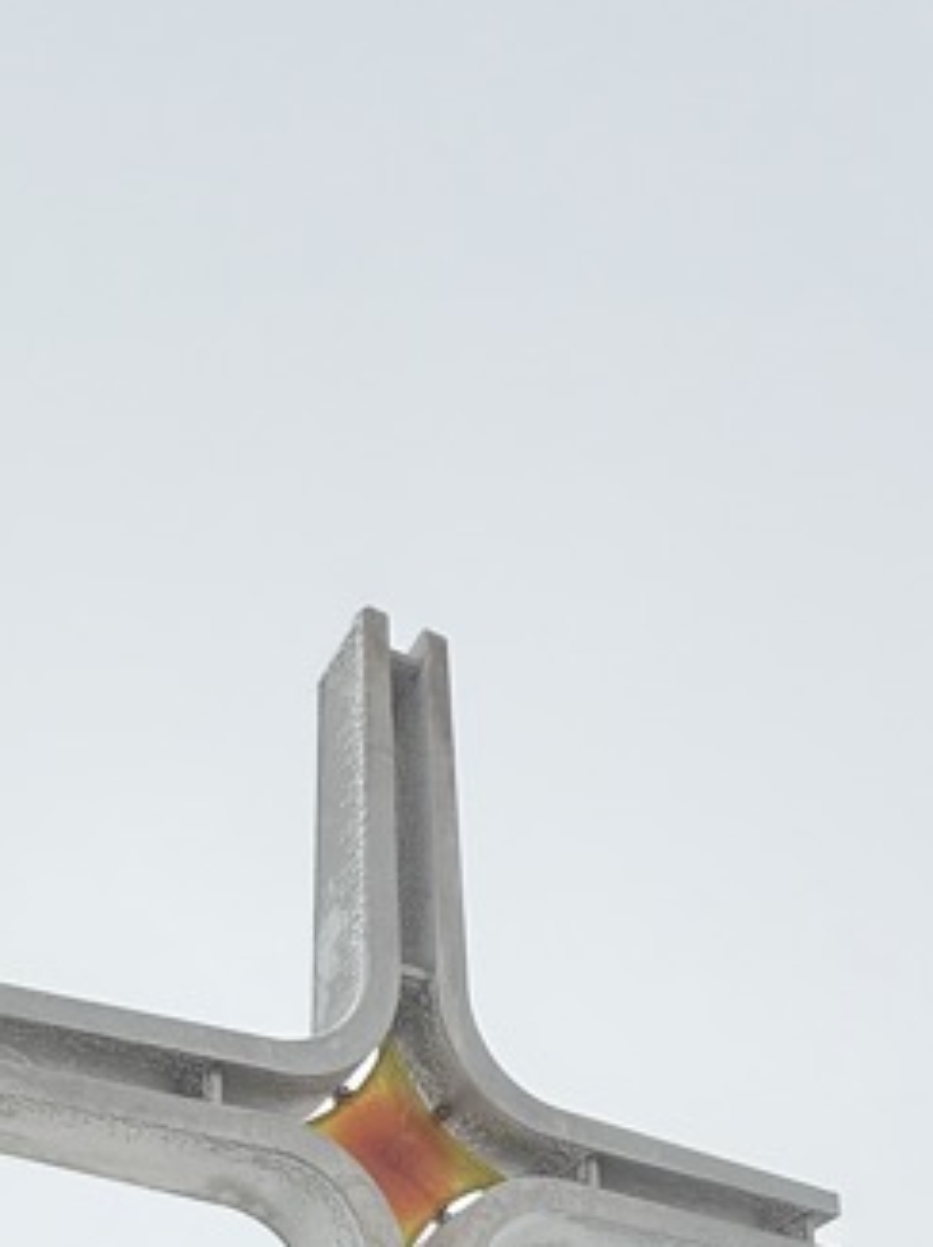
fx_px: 1583
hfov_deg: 32.7
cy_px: 1603
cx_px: 363
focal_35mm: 44
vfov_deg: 32.7
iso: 32
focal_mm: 2.22
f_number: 2.2
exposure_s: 1/6173
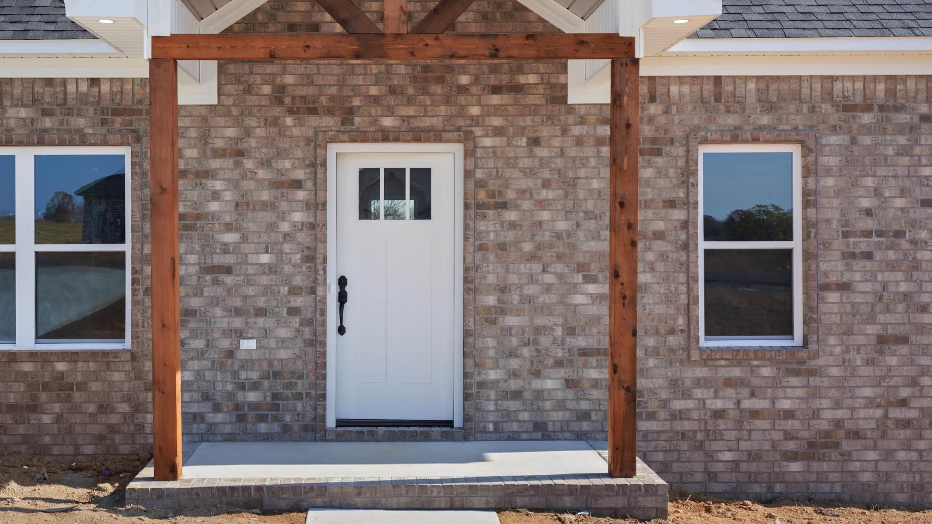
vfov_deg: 23.9
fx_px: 1236
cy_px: 183
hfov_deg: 41.2
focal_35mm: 50
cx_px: 397
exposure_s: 1/250
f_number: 4
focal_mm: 35
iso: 50
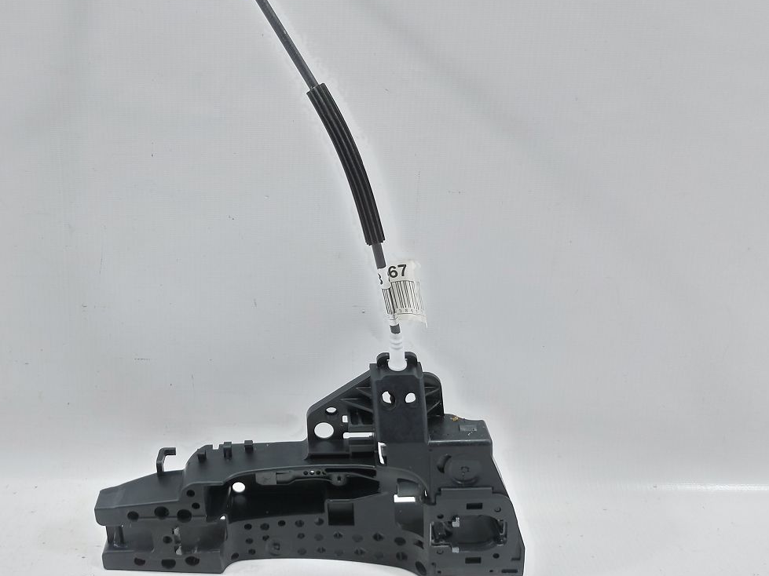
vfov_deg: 41.4
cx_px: 256
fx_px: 755
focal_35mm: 34
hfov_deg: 52.9
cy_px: 208
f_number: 1.8
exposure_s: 1/50
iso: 100
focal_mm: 5.23
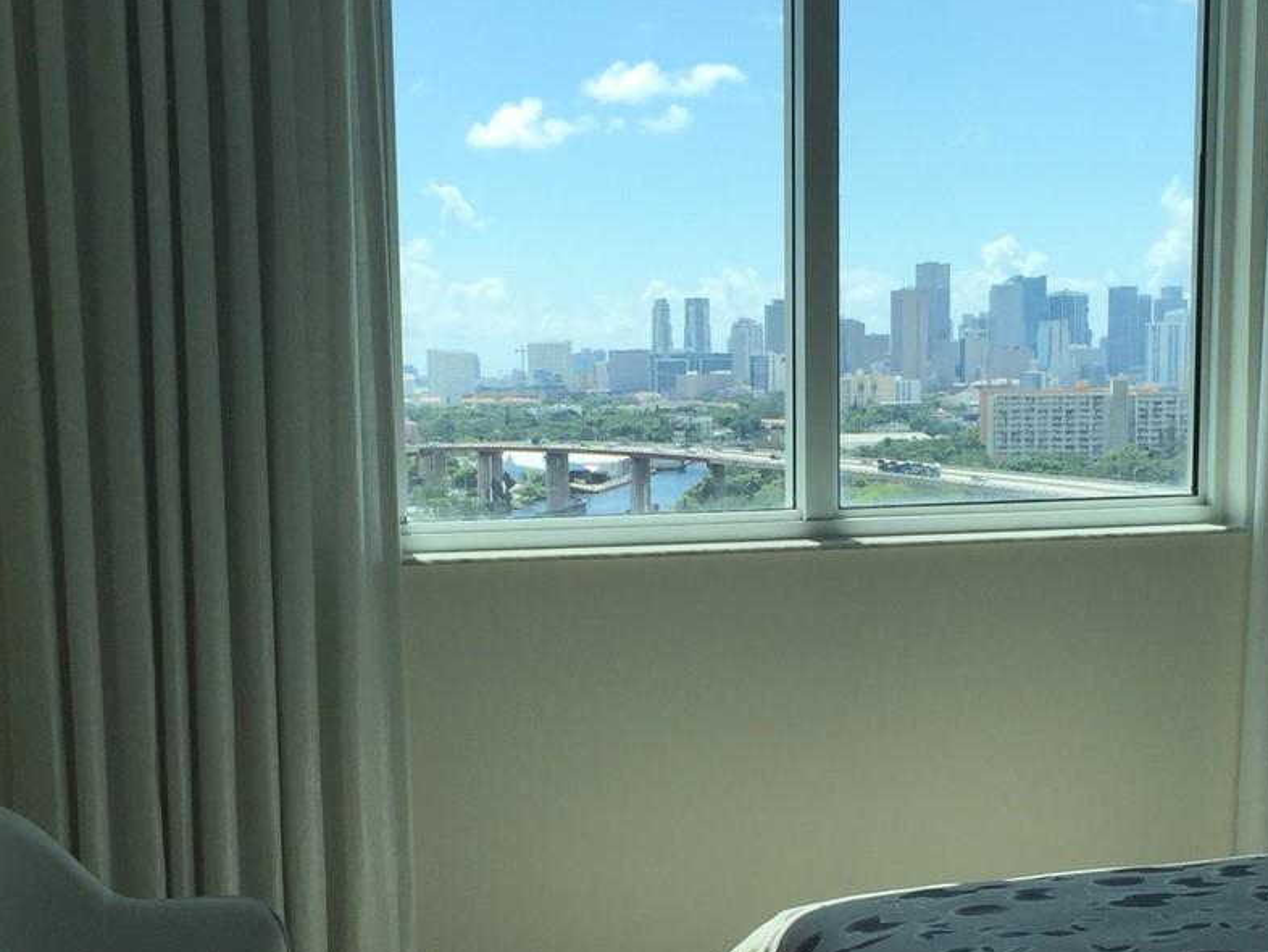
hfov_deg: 32.7
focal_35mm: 59
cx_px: 697
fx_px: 2162
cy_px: 652
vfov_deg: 24.7
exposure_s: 1/1199
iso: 32
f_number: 2.2
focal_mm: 4.15
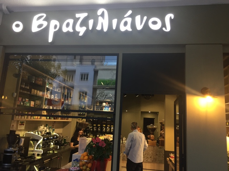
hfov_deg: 61.7
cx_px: 114
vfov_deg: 48.2
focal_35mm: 29
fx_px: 192
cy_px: 86
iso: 100
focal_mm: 4.15
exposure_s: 1/33
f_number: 2.2
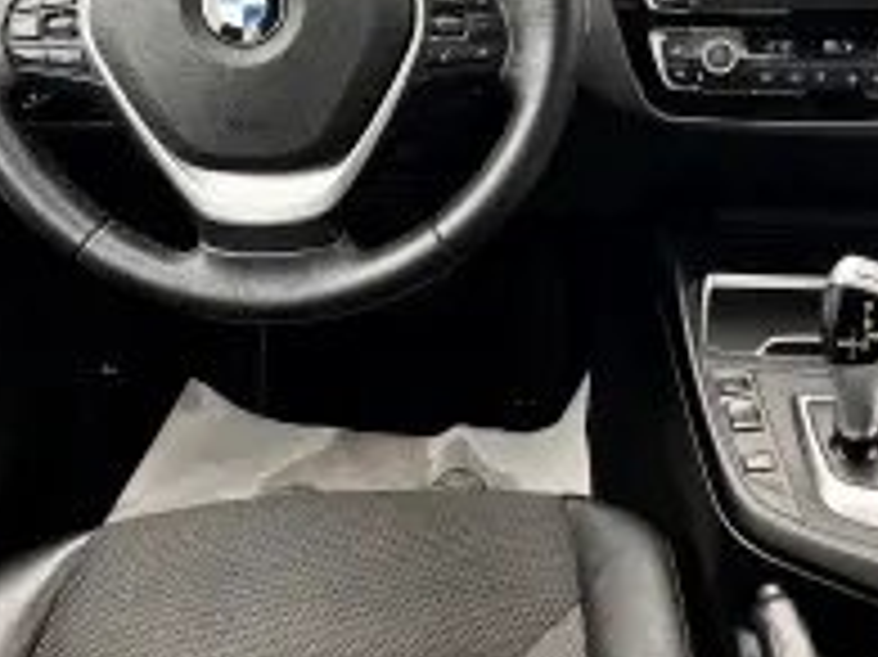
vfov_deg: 29.9
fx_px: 1217
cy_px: 202
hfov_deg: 37.8
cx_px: 738
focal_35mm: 48
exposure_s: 1/102
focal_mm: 5.1
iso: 80
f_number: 1.6
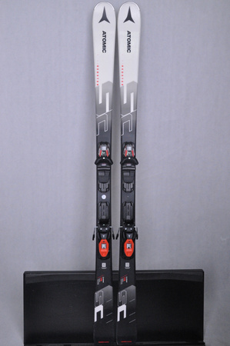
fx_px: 317
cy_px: 173
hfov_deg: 39.9
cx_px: 115
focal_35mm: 33
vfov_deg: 57.3
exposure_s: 1/125
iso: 3200
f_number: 9.5
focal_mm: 22
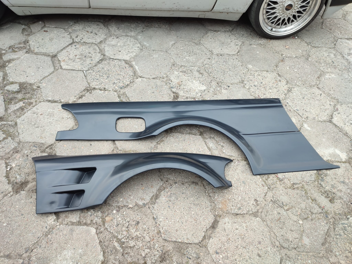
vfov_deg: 54.9
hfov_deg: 69.4
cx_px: 176
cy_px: 132
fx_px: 254
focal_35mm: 25
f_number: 1.9
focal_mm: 6.04
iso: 118
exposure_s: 1/50
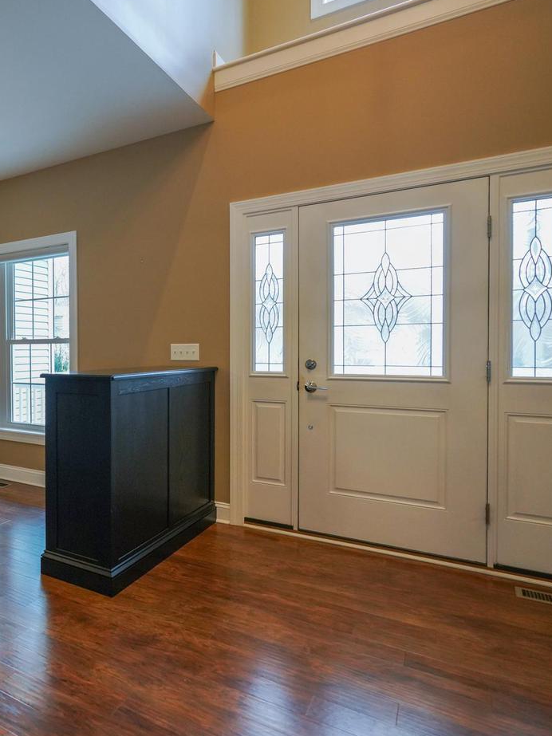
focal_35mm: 24
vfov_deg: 71.6
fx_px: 510
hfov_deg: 50.9
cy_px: 358
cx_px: 64
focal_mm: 16
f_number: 3.2
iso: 1600
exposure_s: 1/160
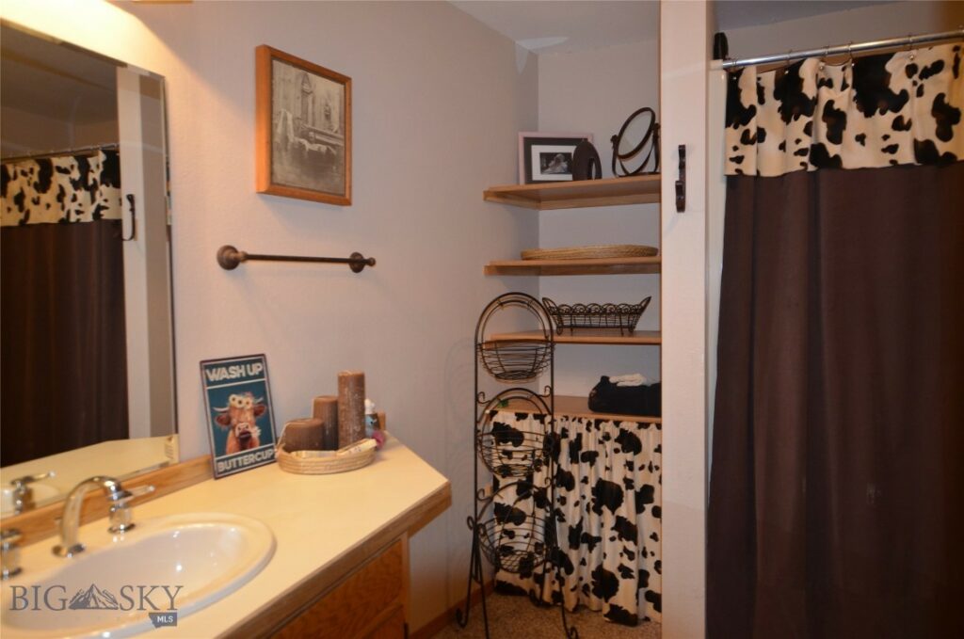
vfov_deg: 53.0
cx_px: 482
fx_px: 642
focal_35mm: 24
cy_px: 320
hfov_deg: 73.8
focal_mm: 16
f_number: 3.5
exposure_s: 1/60
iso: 720
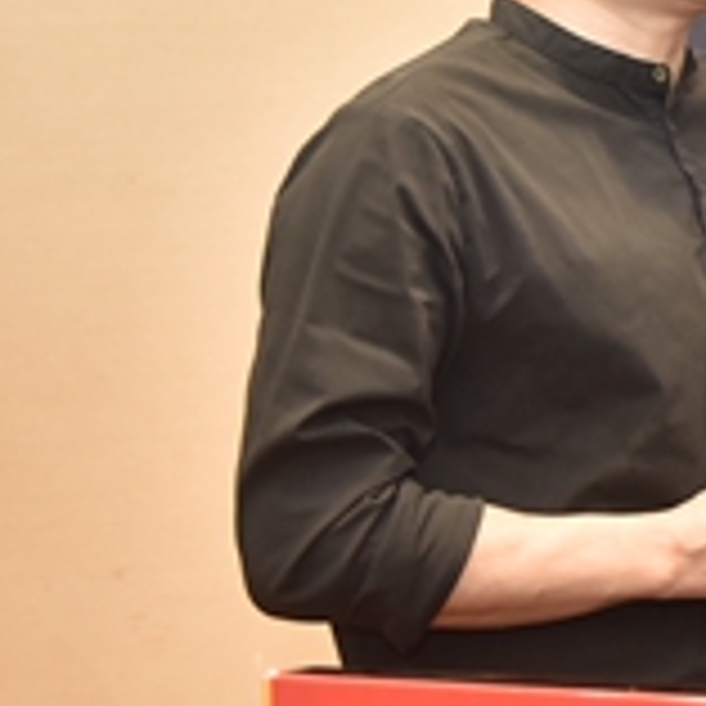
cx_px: 1457
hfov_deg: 13.1
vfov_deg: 15.2
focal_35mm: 113
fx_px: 2607
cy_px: 34
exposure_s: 1/250
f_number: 2.8
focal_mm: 29
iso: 900
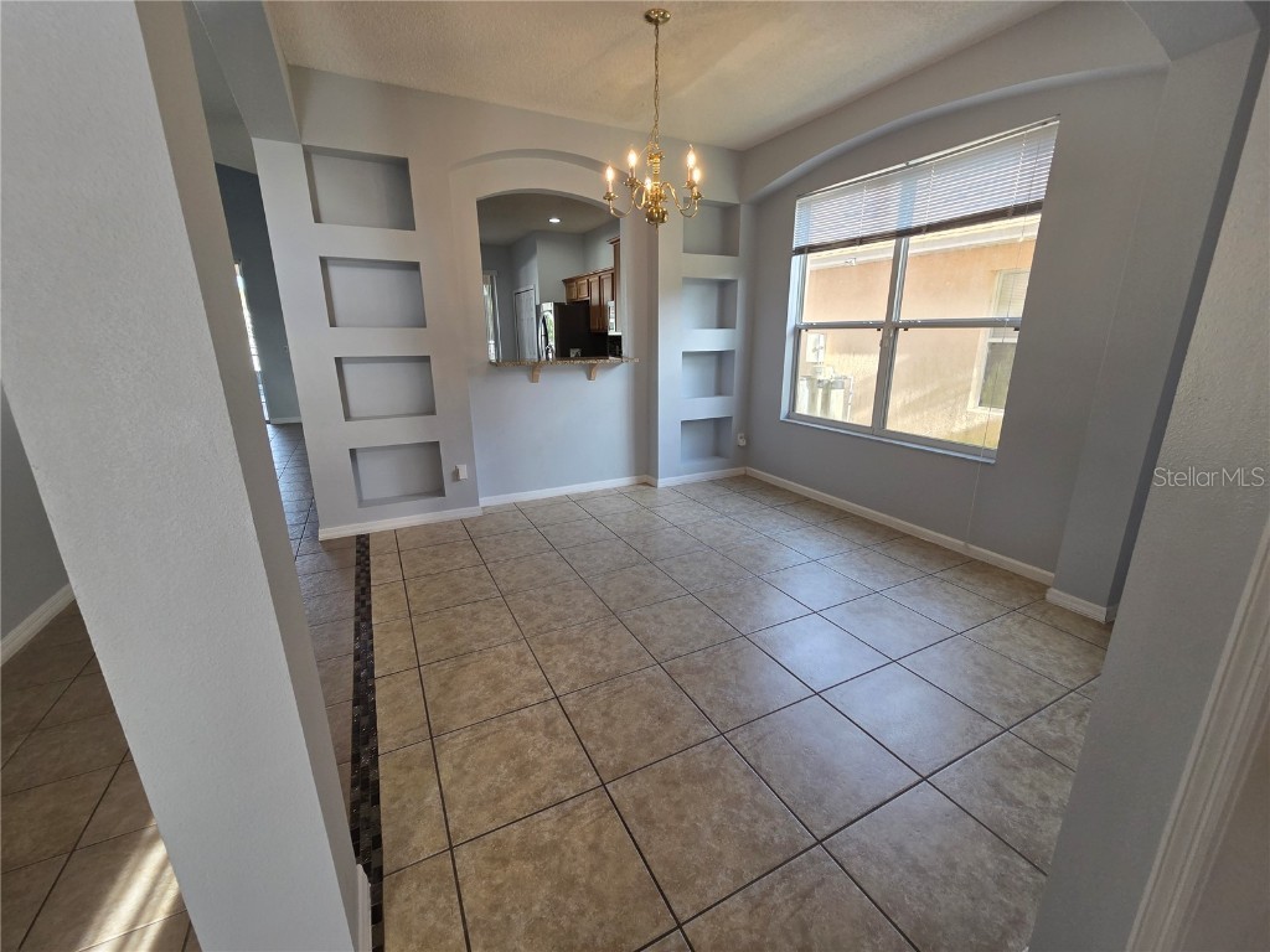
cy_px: 476
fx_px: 477
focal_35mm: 13
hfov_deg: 106.2
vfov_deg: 89.9
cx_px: 635
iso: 80
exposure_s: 1/120
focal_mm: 2.2
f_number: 2.2
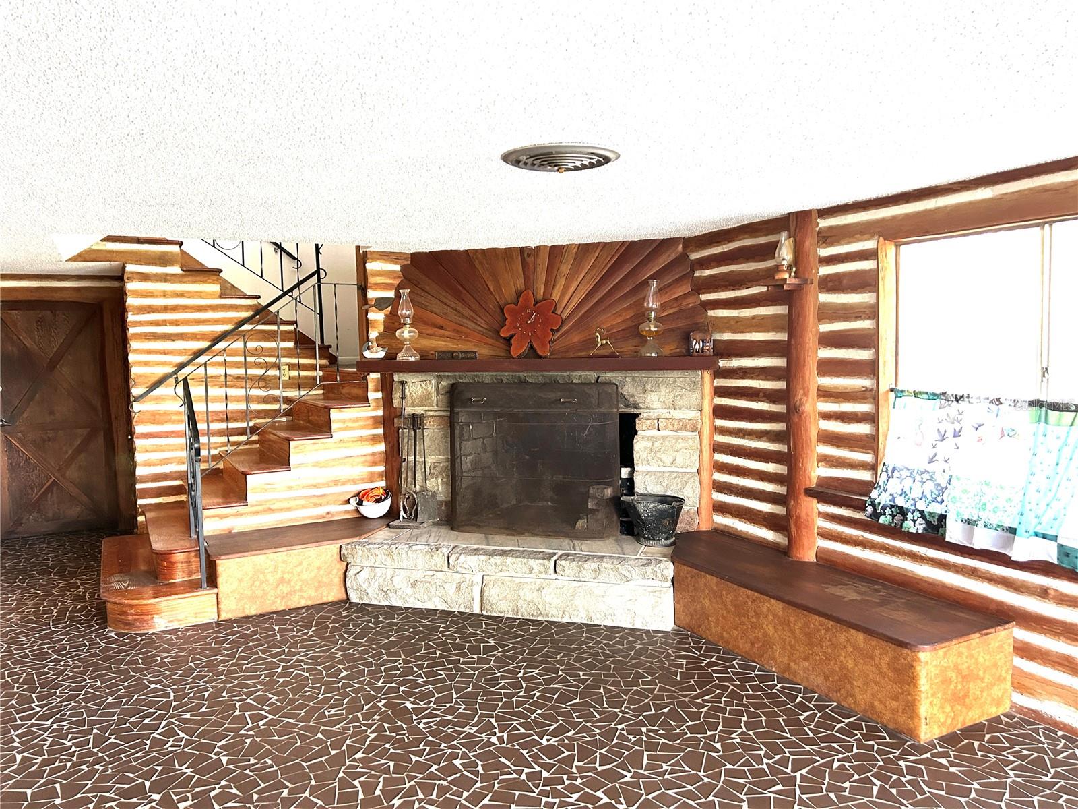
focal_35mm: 26
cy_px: 404
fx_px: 810
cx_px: 539
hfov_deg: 67.3
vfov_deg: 53.1
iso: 320
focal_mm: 5.7
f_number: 1.5
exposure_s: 1/60
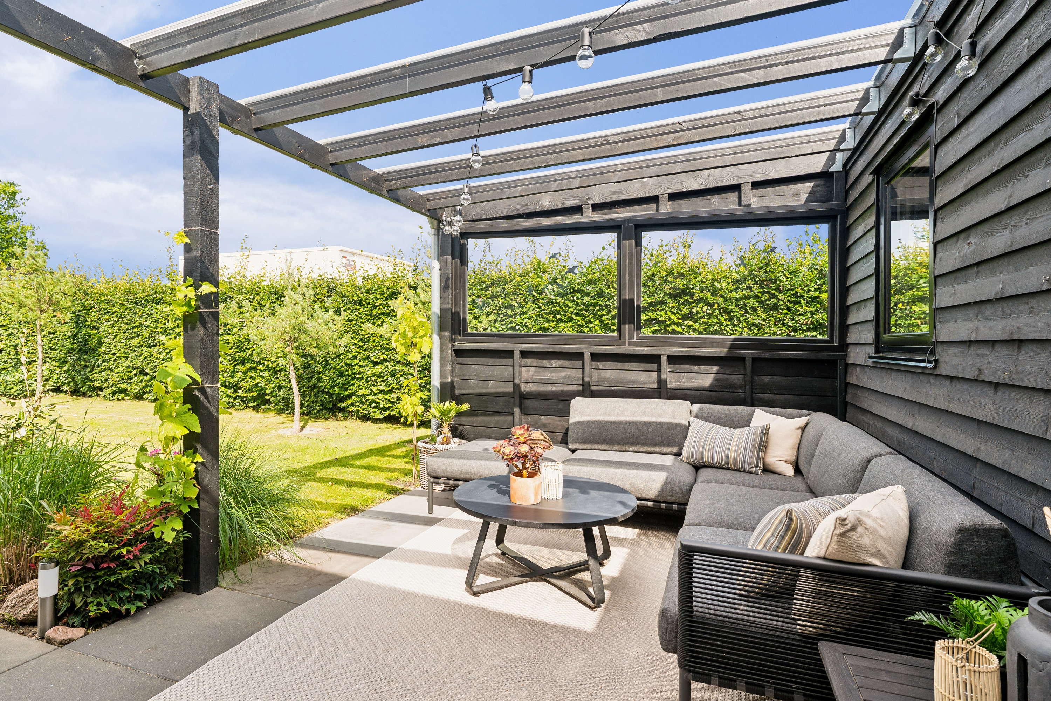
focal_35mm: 19
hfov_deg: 87.5
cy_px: 350
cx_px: 526
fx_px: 549
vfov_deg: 65.1
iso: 250
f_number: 7.1
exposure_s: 1/200
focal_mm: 18.8
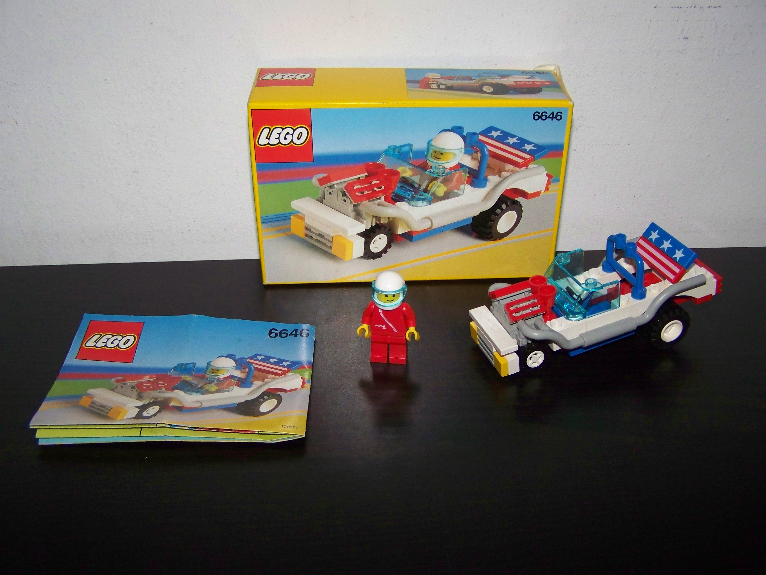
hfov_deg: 49.0
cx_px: 383
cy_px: 288
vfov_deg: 37.7
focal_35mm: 38
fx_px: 841
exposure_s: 1/30
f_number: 2.8
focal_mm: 6.3
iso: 200
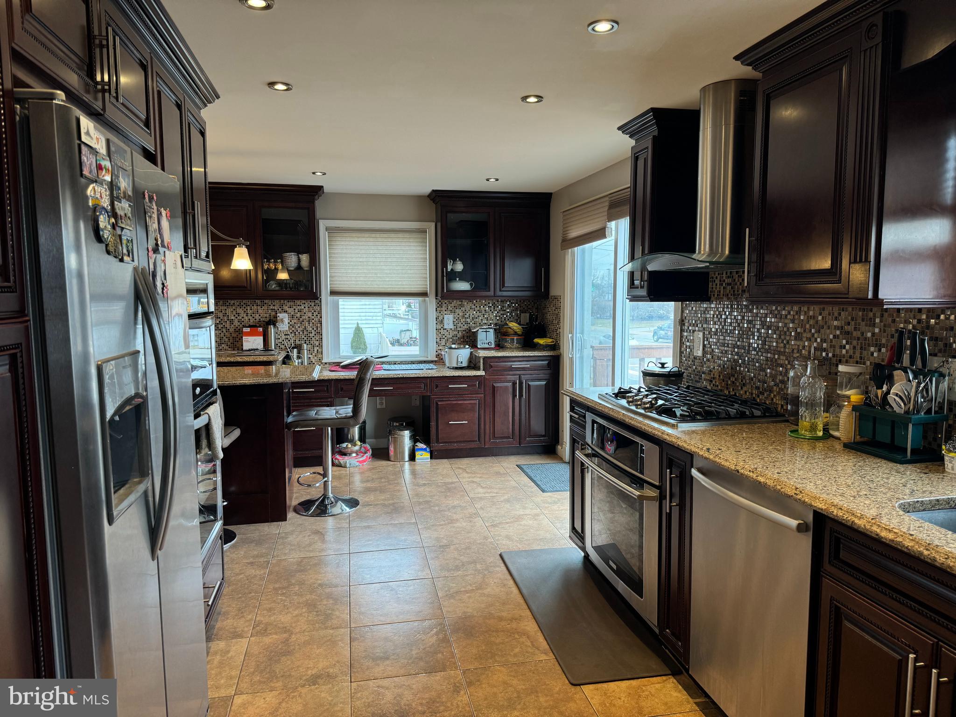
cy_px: 358
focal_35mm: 24
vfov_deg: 56.8
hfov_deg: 71.6
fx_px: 663
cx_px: 478
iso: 125
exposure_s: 1/120
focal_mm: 6.76
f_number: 1.78
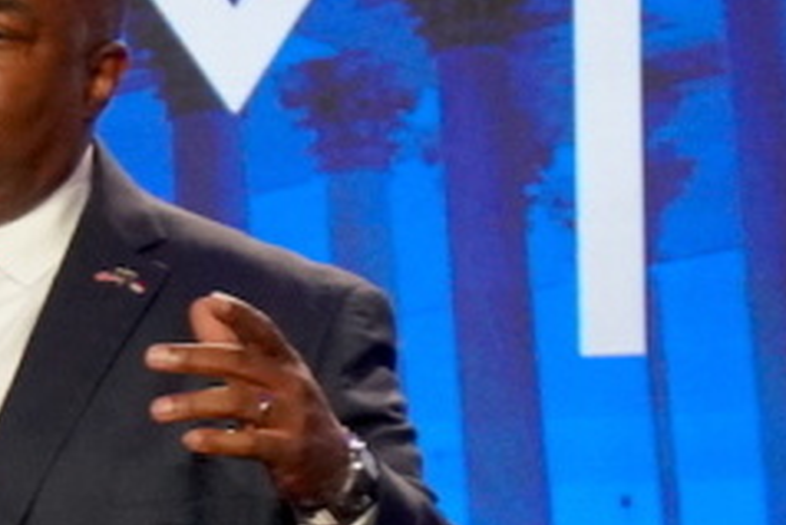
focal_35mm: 1123
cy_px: 660
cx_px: -116
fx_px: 24533
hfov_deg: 1.8
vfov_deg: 1.2
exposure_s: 1/200
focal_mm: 210
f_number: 6.3
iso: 6400
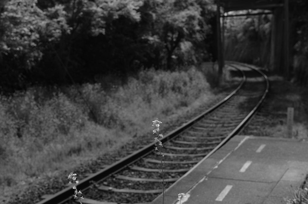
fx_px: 444
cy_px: 102
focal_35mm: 52
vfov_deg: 25.9
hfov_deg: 38.2
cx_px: 154
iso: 100
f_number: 5
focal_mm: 35
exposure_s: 1/500
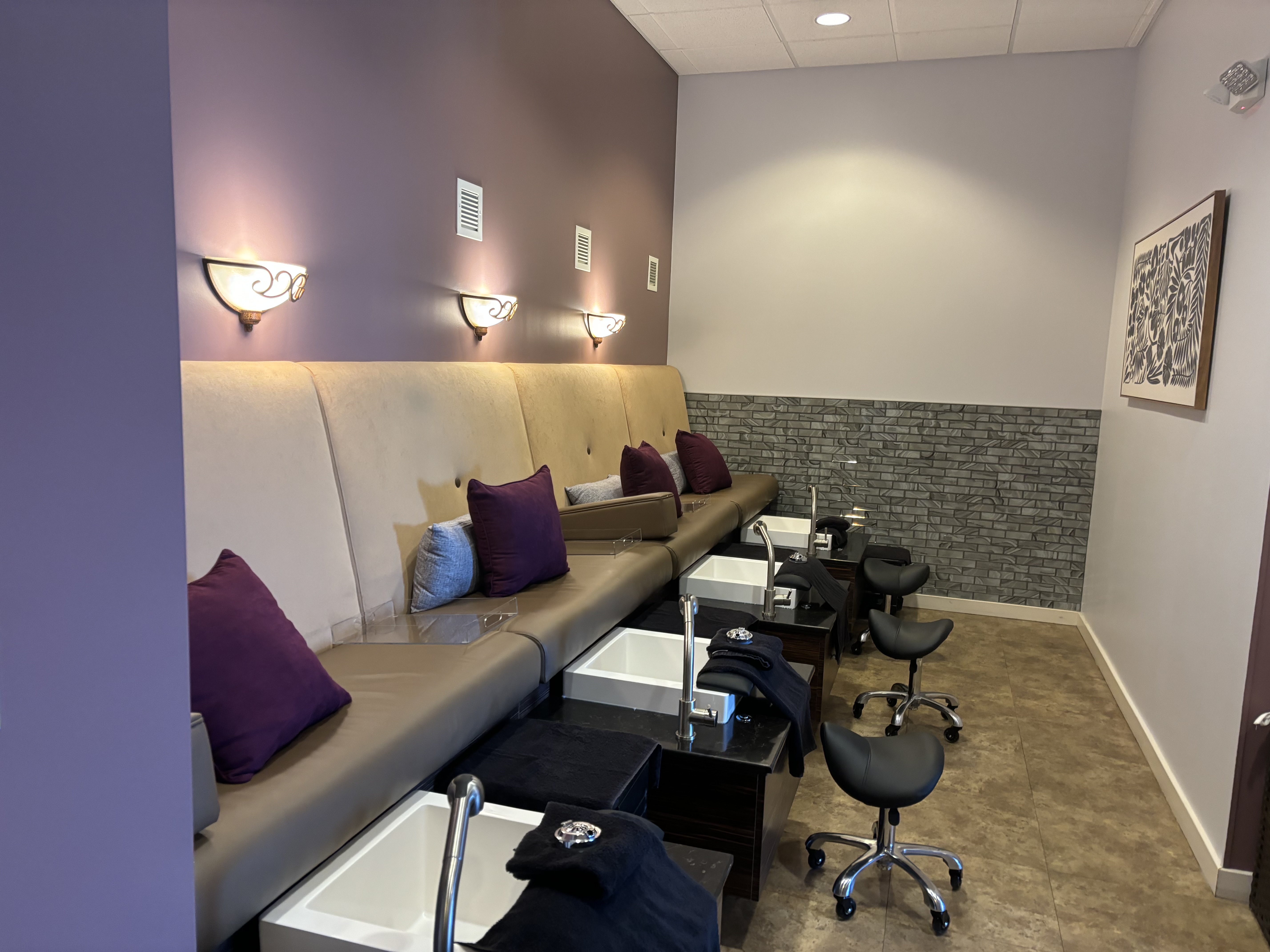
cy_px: 476
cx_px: 635
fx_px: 954
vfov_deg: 53.1
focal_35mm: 26
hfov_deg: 67.3
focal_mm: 5.96
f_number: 1.6
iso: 250
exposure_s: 1/60
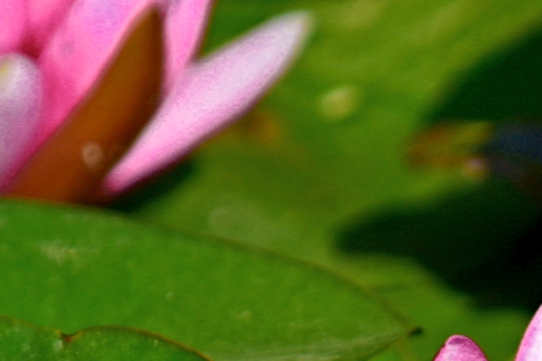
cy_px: 531
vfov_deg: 1.0
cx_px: 634
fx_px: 21377
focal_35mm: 1420
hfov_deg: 1.5
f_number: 5.6
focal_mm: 300
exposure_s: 1/500
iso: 125
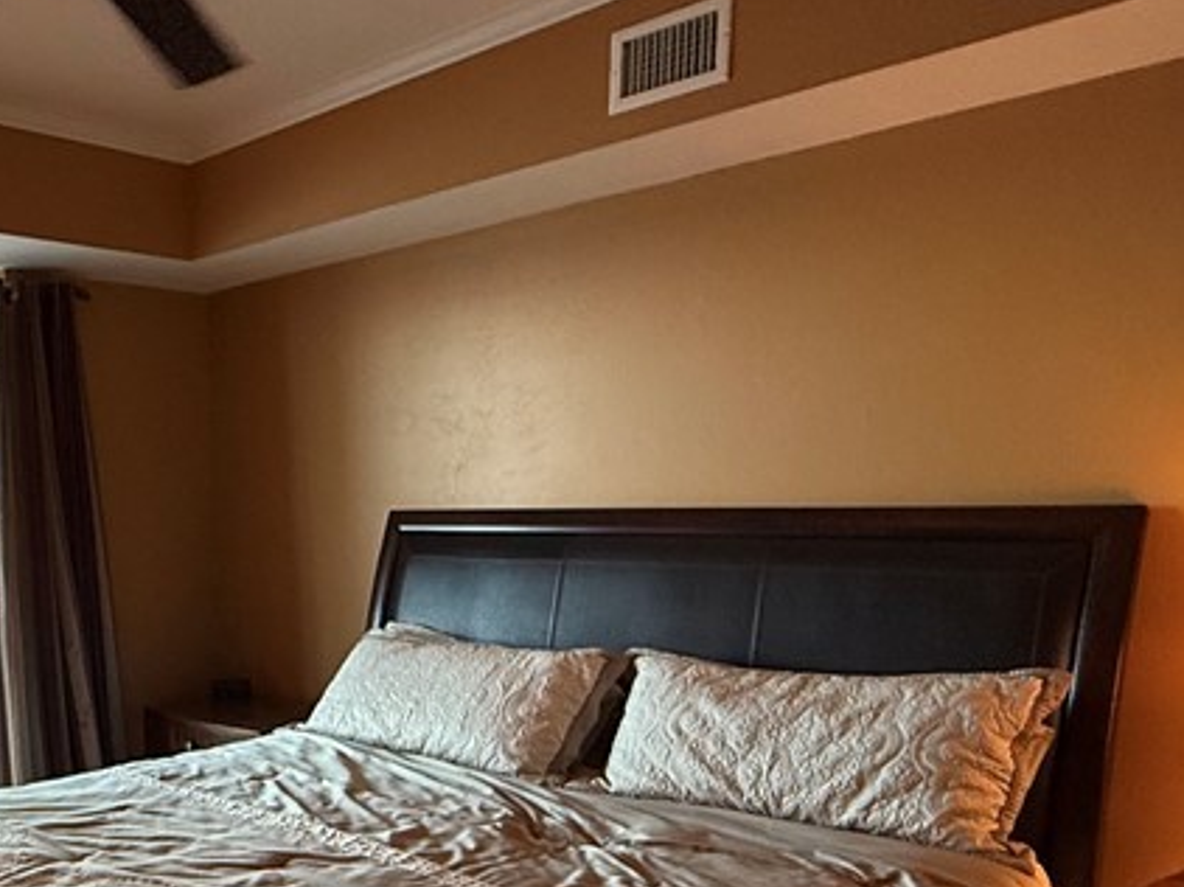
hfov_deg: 49.2
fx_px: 1162
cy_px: 629
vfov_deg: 40.9
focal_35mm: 34
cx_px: 160
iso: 320
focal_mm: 2.22
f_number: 2.2
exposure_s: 1/120
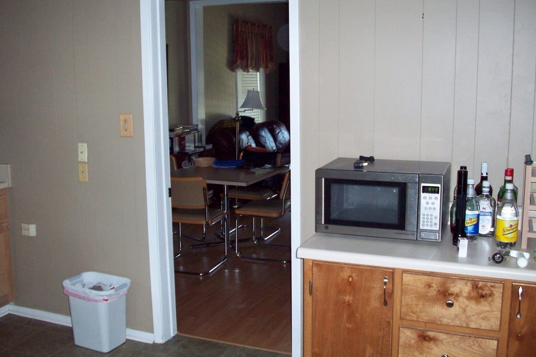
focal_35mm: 39
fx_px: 581
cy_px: 180
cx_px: 267
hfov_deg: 49.6
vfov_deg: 34.2
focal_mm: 6.2
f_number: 2.8
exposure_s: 1/45
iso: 200
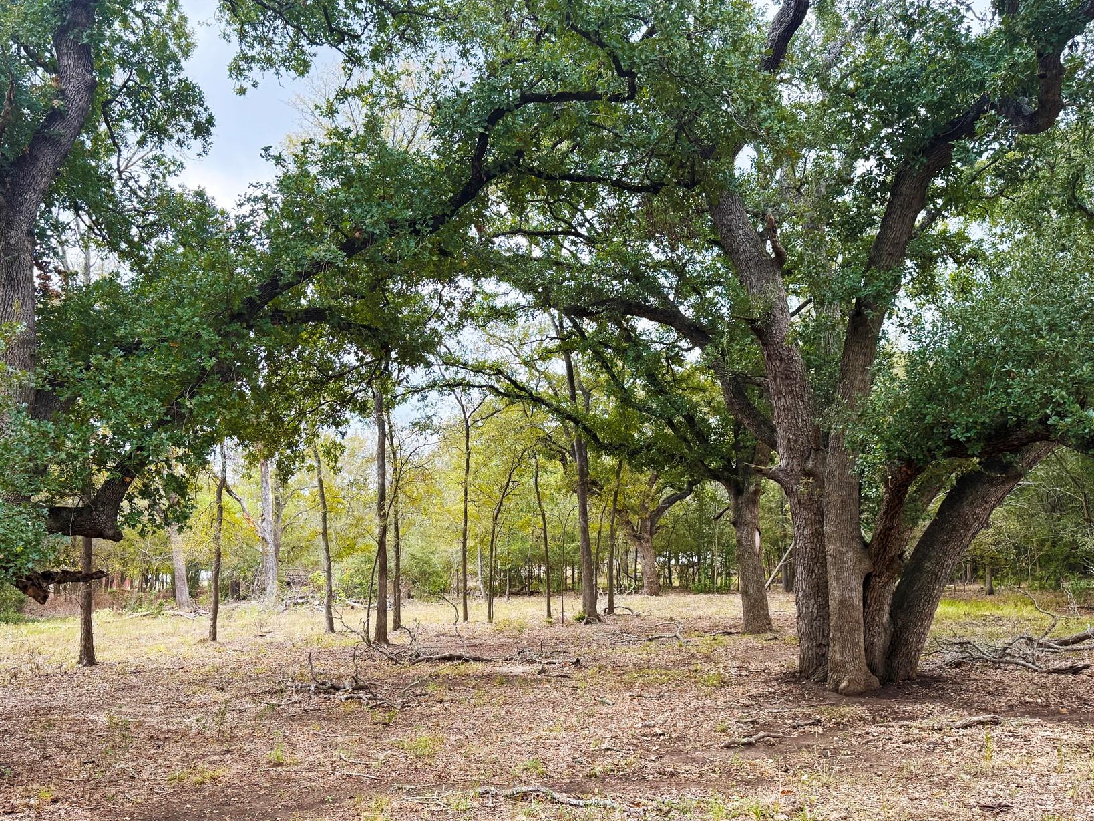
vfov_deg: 46.6
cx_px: 524
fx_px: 948
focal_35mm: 30
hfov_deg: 59.9
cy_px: 479
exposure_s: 1/1018
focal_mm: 6.76
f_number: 1.78
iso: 100
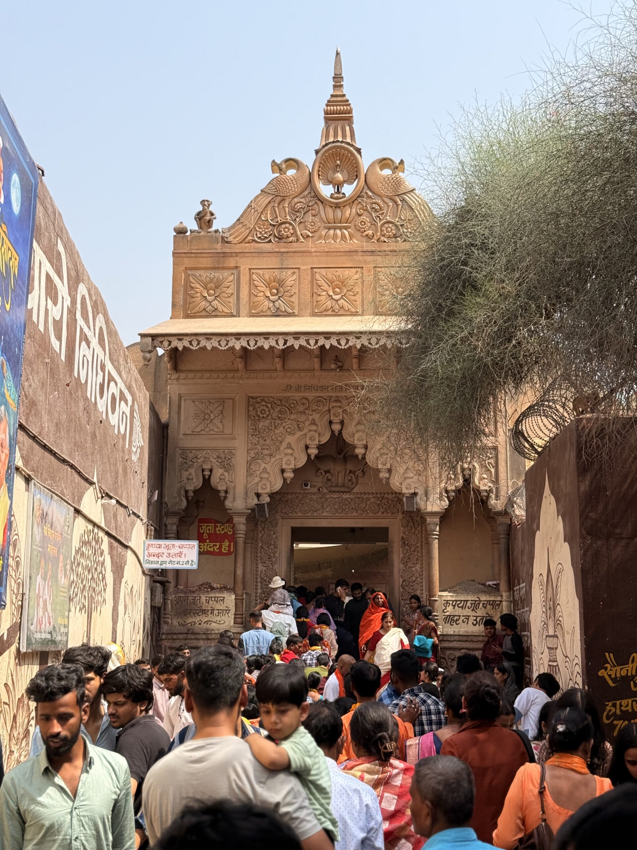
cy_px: 425
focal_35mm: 48
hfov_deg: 30.3
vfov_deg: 39.7
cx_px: 318
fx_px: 1178
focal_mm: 6.76
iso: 80
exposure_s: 1/2494
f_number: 1.78
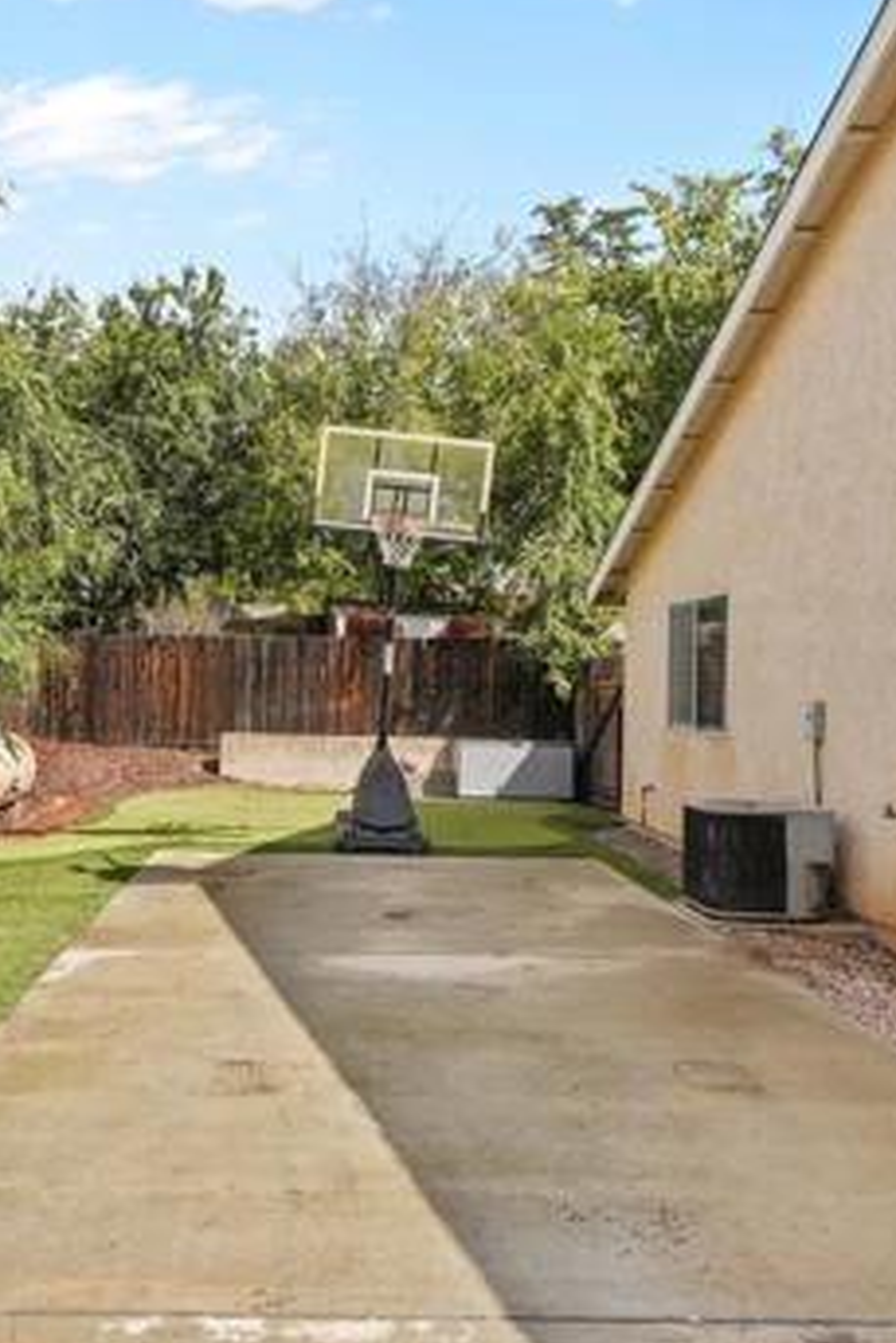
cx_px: 297
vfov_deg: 65.4
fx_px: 1044
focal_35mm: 28
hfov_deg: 45.7
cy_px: 648
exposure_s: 1/200
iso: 100
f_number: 8
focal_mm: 10
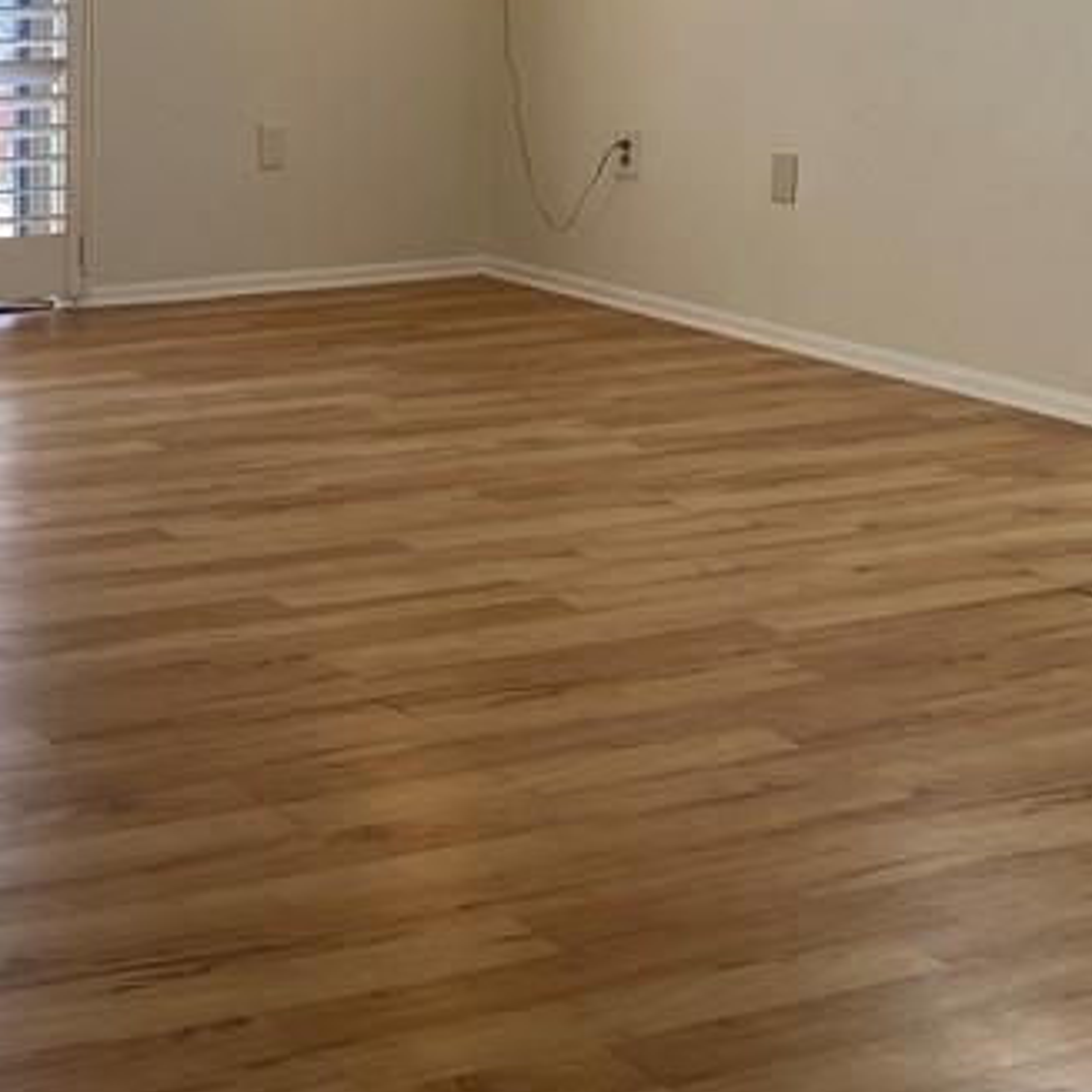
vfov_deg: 23.4
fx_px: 2570
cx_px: -324
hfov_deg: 21.7
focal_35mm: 72
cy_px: 130
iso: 32
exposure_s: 1/130
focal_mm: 4.25
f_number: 1.8
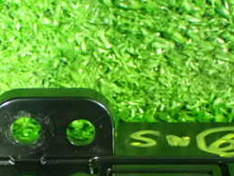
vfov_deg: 7.4
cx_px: 54
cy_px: 194
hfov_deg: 9.9
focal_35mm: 200
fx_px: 1353
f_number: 4.3
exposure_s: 1/8
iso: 1600
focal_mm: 14.62
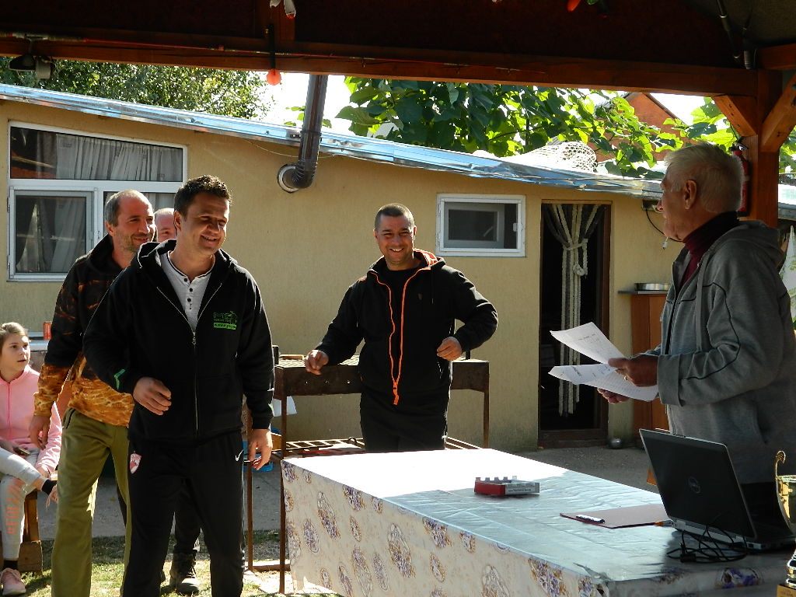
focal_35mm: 70
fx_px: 1610
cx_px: 398
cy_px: 298
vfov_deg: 21.0
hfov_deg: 27.8
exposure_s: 1/160
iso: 80
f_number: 4
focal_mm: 12.6
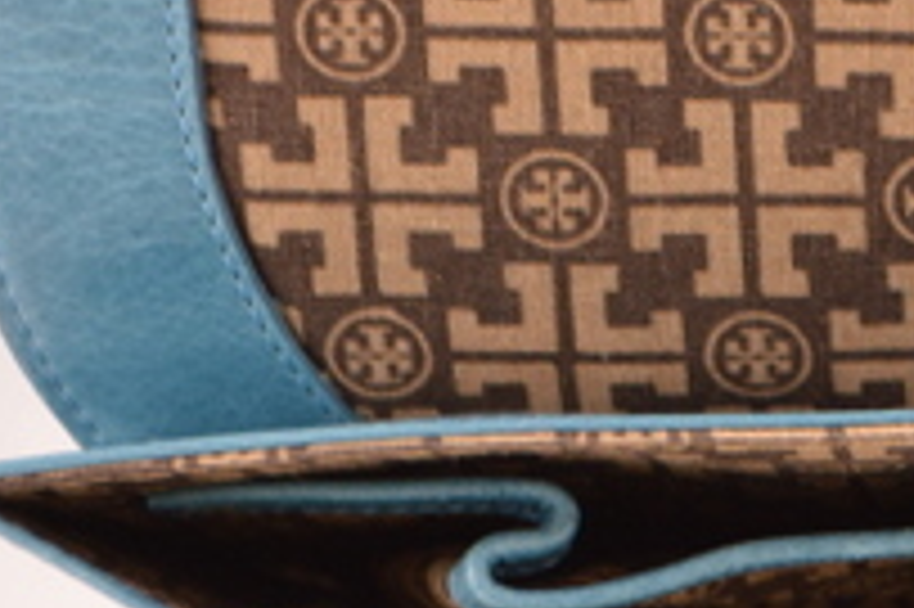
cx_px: 1162
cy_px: 351
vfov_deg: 6.0
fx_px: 5784
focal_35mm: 228
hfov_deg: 8.9
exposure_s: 1/30
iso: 400
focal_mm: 44
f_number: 5.3
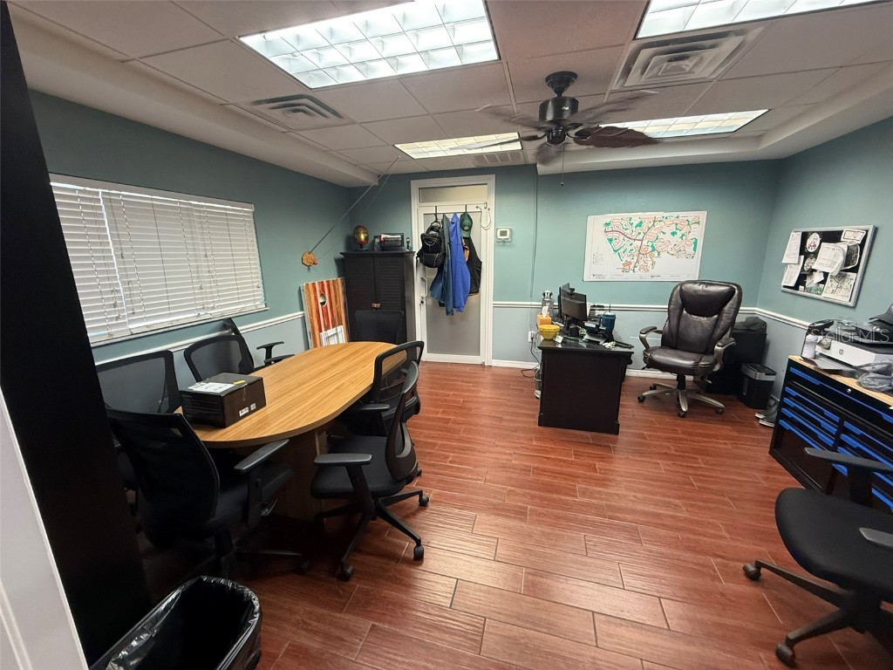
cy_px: 335
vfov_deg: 85.7
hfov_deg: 102.1
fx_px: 361
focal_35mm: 14
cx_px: 446
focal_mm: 2.22
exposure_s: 1/60
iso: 200
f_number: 2.2
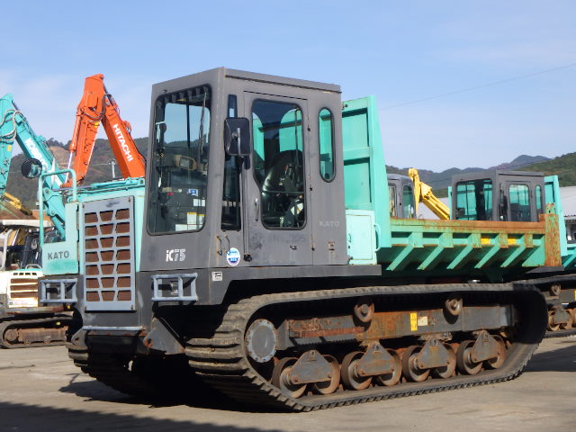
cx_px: 288
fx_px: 1032
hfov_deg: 31.2
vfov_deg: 23.7
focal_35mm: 62
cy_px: 216
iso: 125
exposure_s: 1/500
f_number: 5.5
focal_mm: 11.1
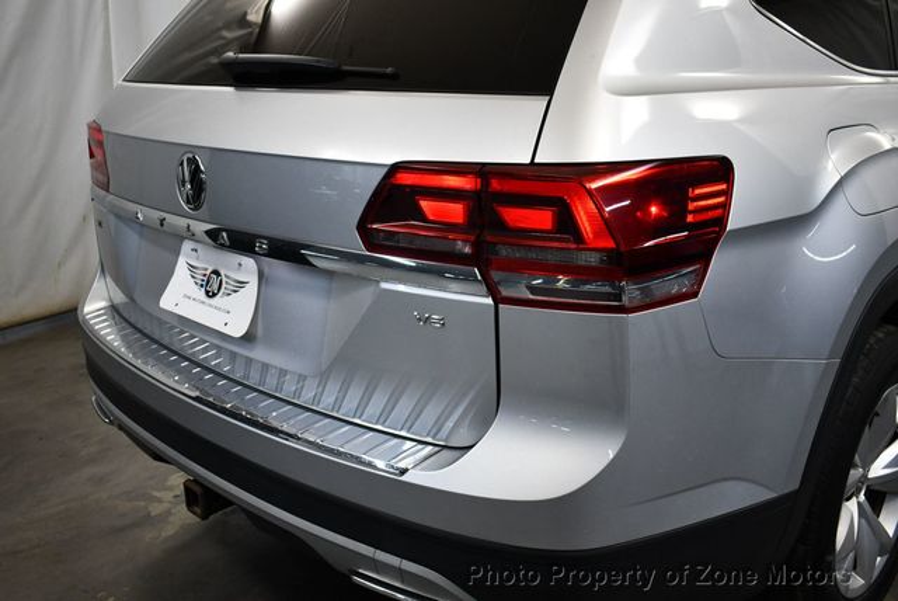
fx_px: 899
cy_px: 300
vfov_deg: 36.9
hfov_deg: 53.1
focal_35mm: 36
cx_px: 449
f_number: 3.5
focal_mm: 18
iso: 800
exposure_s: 1/250
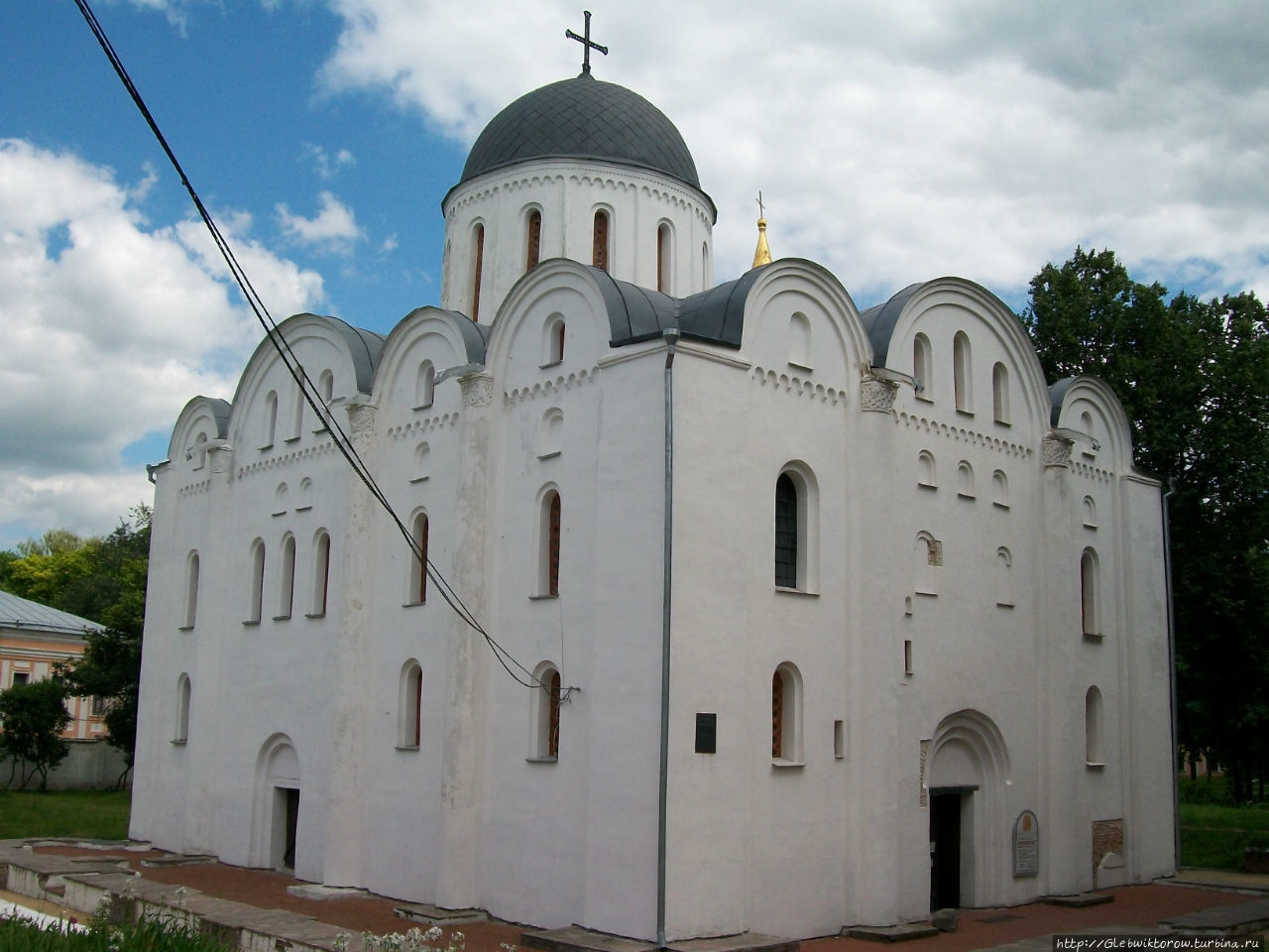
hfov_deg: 51.4
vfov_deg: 39.7
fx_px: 1320
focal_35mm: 36
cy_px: 476
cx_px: 634
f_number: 4.8
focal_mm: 6
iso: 80
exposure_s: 1/640
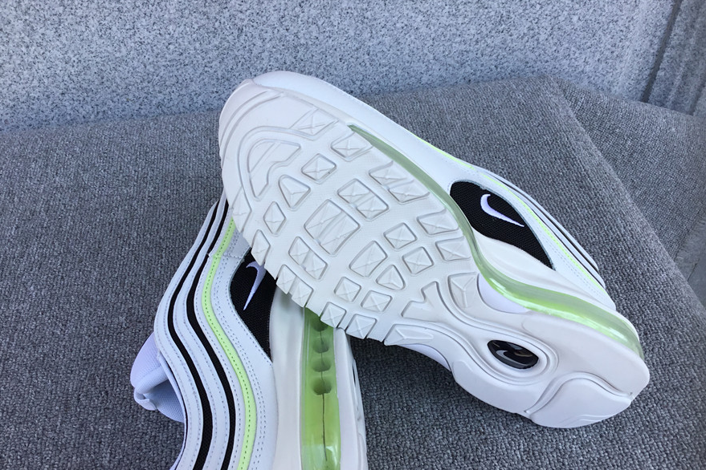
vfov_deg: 40.0
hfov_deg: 57.2
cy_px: 247
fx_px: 647
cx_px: 353
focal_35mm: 33
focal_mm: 3.3
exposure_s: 1/382
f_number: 2.4
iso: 25
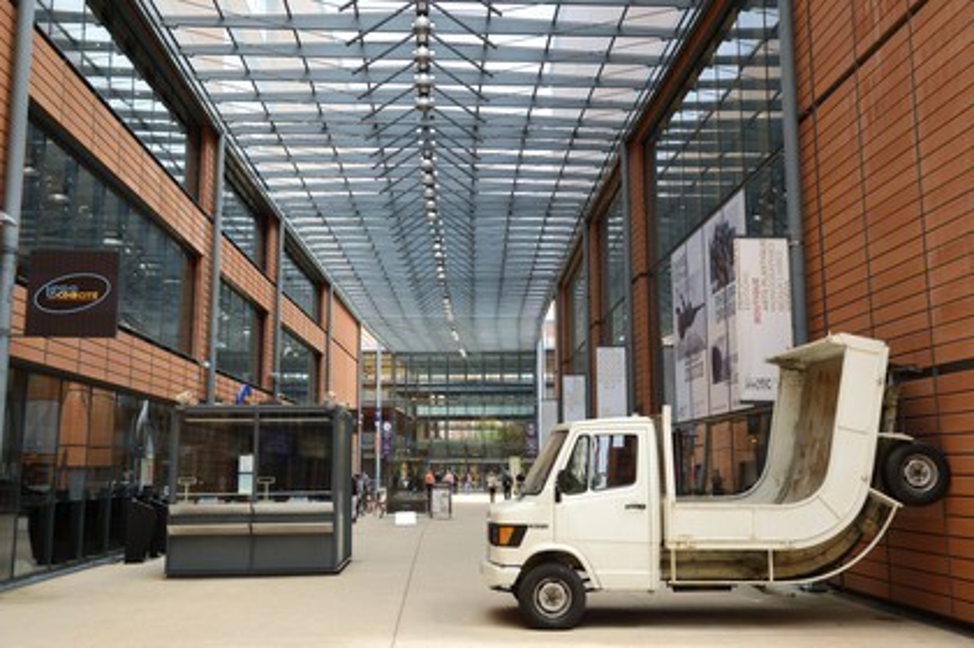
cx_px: 487
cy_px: 324
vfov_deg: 37.8
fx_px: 946
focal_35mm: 35
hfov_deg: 54.5
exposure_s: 1/200
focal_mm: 35
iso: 200
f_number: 5
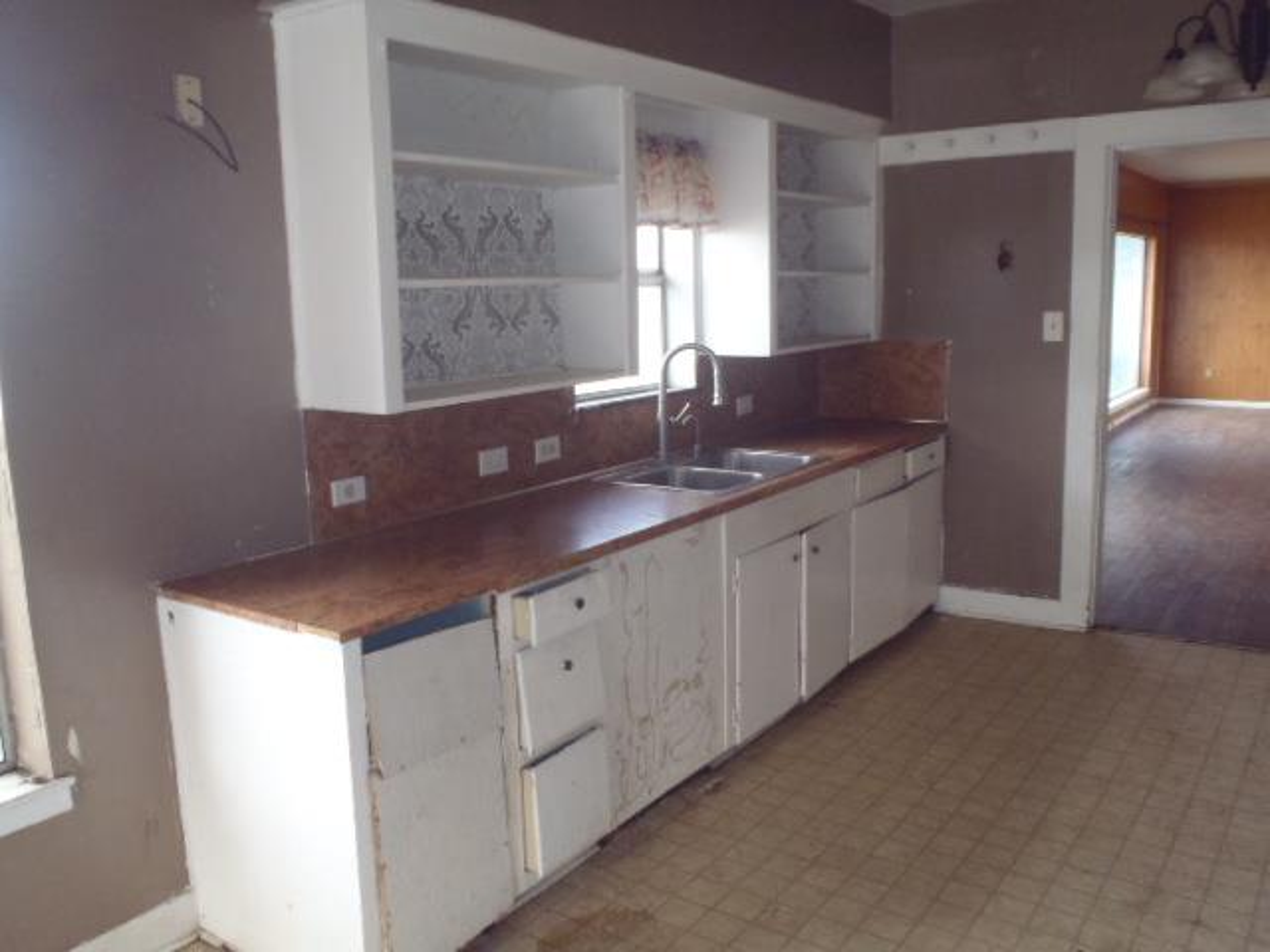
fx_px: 1027
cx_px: 635
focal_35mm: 28
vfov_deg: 49.7
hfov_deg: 63.4
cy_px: 476
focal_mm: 5
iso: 250
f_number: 3.9
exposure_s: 1/30
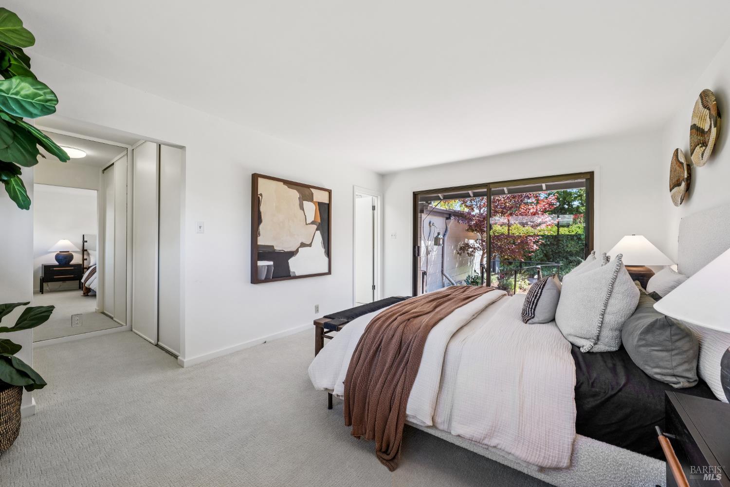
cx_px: 365
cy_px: 244
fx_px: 284
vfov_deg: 81.2
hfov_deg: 104.3
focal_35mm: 14
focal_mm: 14
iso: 400
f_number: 8
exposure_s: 1/50
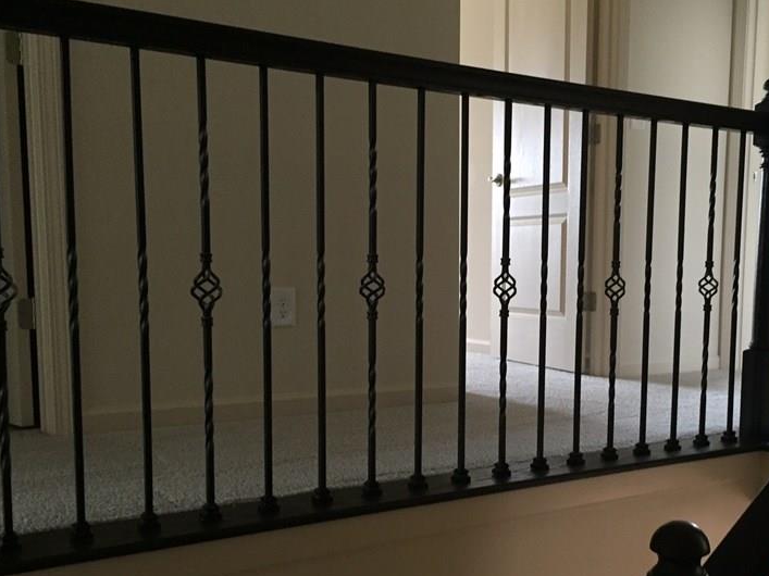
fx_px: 933
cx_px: 500
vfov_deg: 34.1
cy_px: 364
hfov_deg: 44.3
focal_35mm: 42
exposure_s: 1/24
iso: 250
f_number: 2.2
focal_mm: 4.15
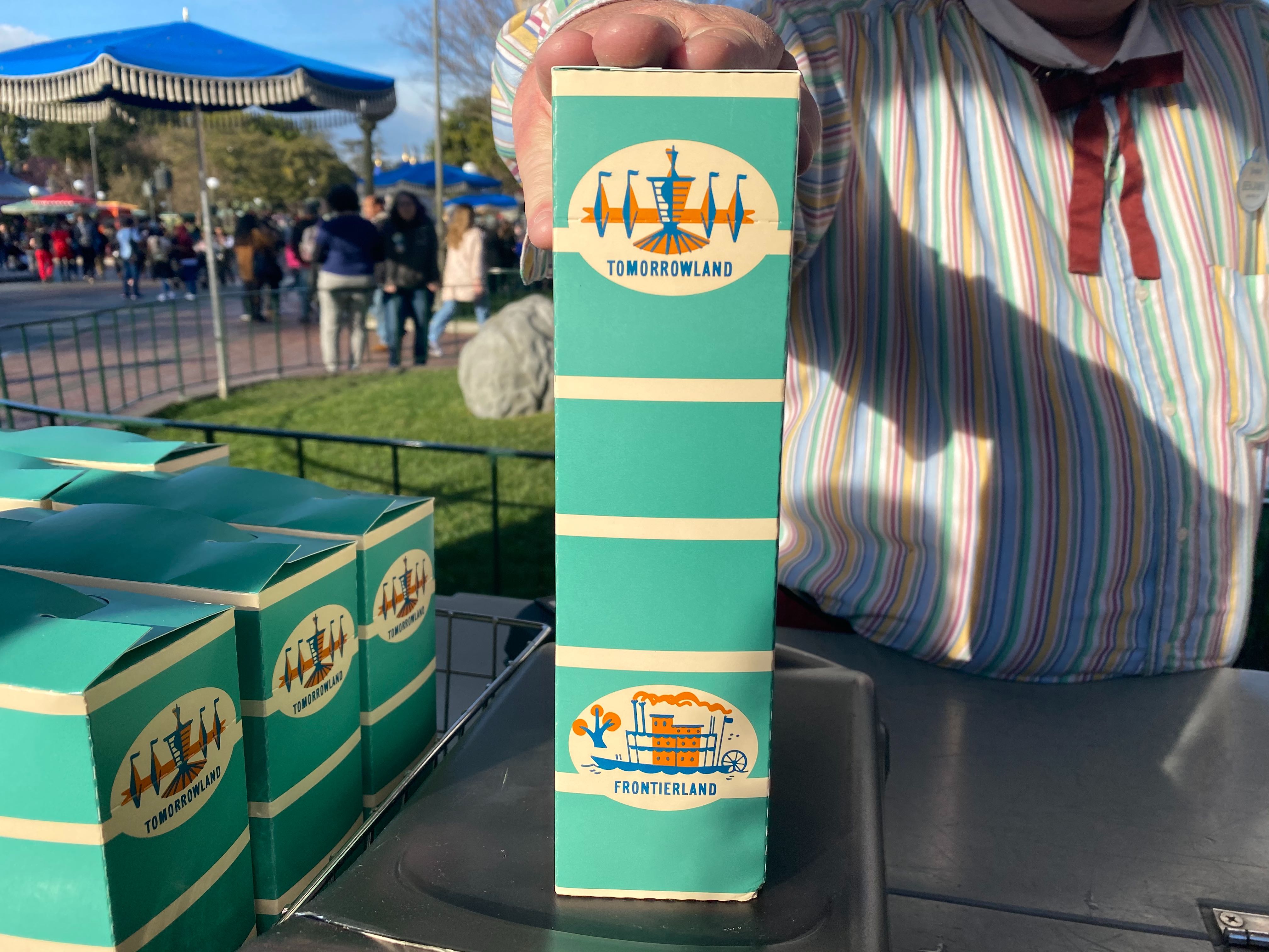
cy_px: 476
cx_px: 634
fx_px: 953
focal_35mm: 26
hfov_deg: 67.3
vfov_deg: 53.1
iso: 32
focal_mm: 4.25
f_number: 1.8
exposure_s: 1/2227
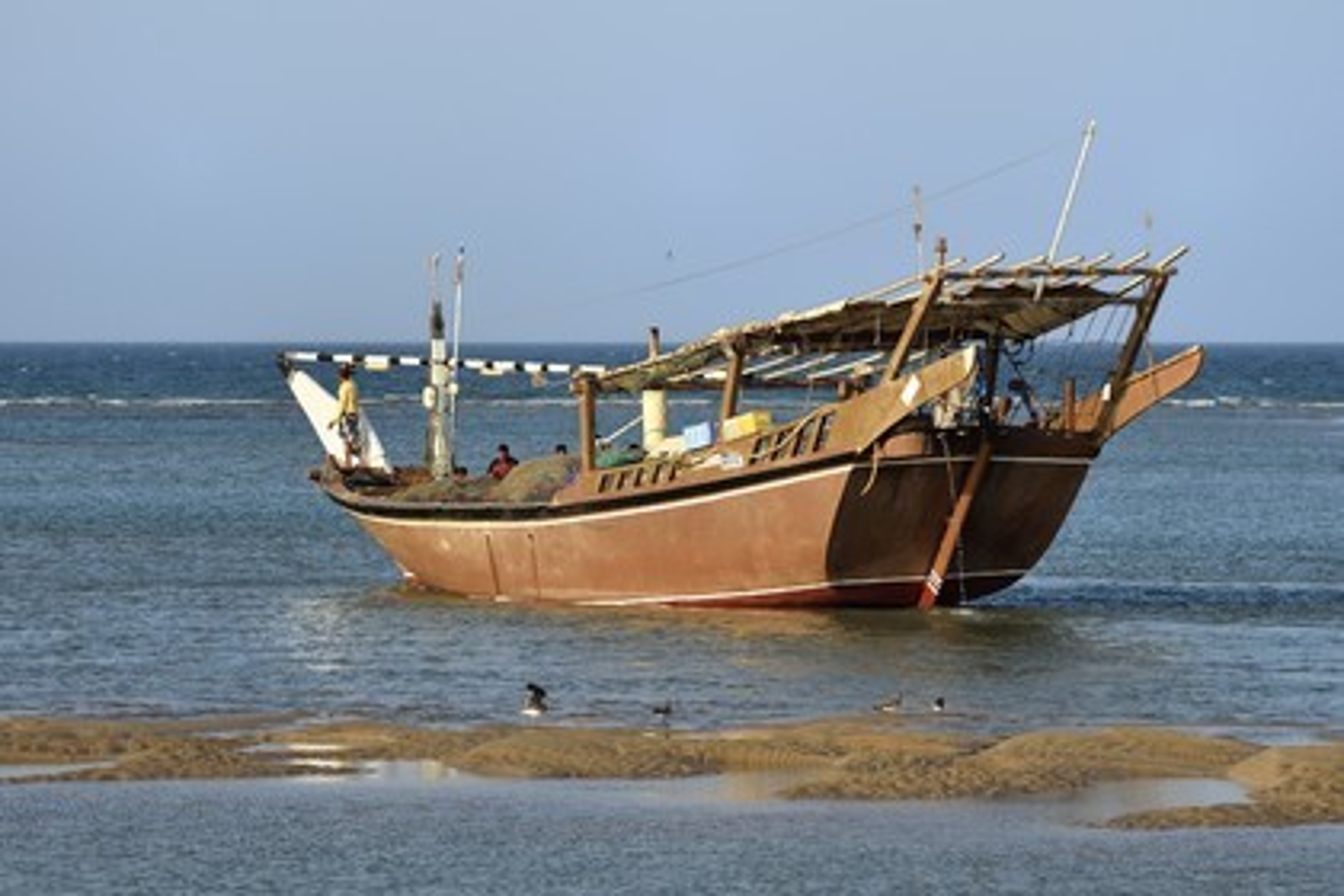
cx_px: 672
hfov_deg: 10.3
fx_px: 7466
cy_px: 448
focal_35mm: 200
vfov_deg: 6.9
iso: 200
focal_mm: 200
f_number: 9
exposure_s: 1/400
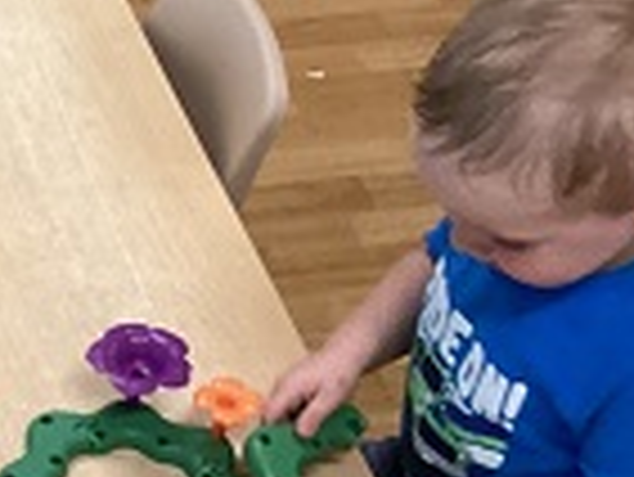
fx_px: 2016
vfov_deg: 13.4
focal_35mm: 110
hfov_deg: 16.8
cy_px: 407
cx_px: -202
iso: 320
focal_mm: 3.3
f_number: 2.4
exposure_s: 1/40
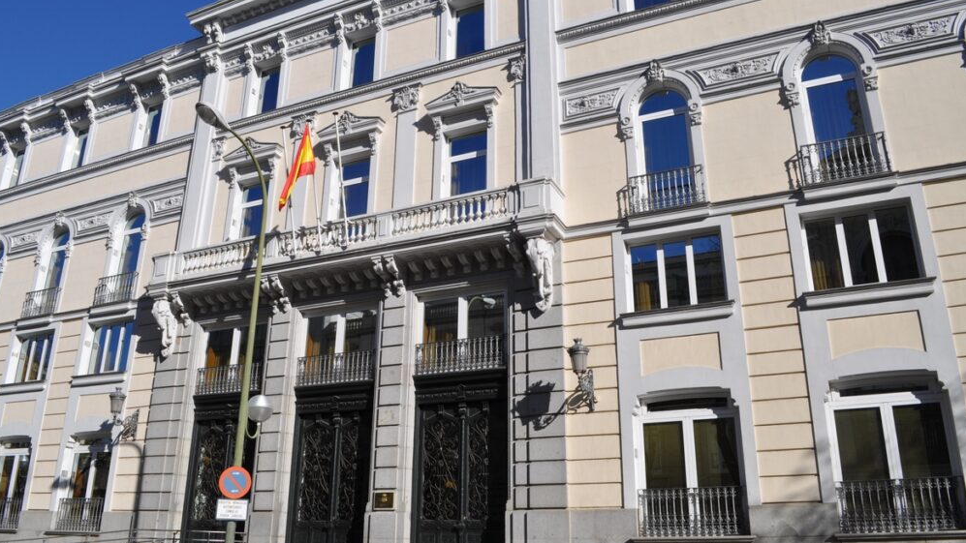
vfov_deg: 40.2
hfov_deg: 66.1
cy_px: 259
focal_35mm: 29
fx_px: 743
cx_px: 476
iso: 200
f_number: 10
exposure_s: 1/400
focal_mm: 18
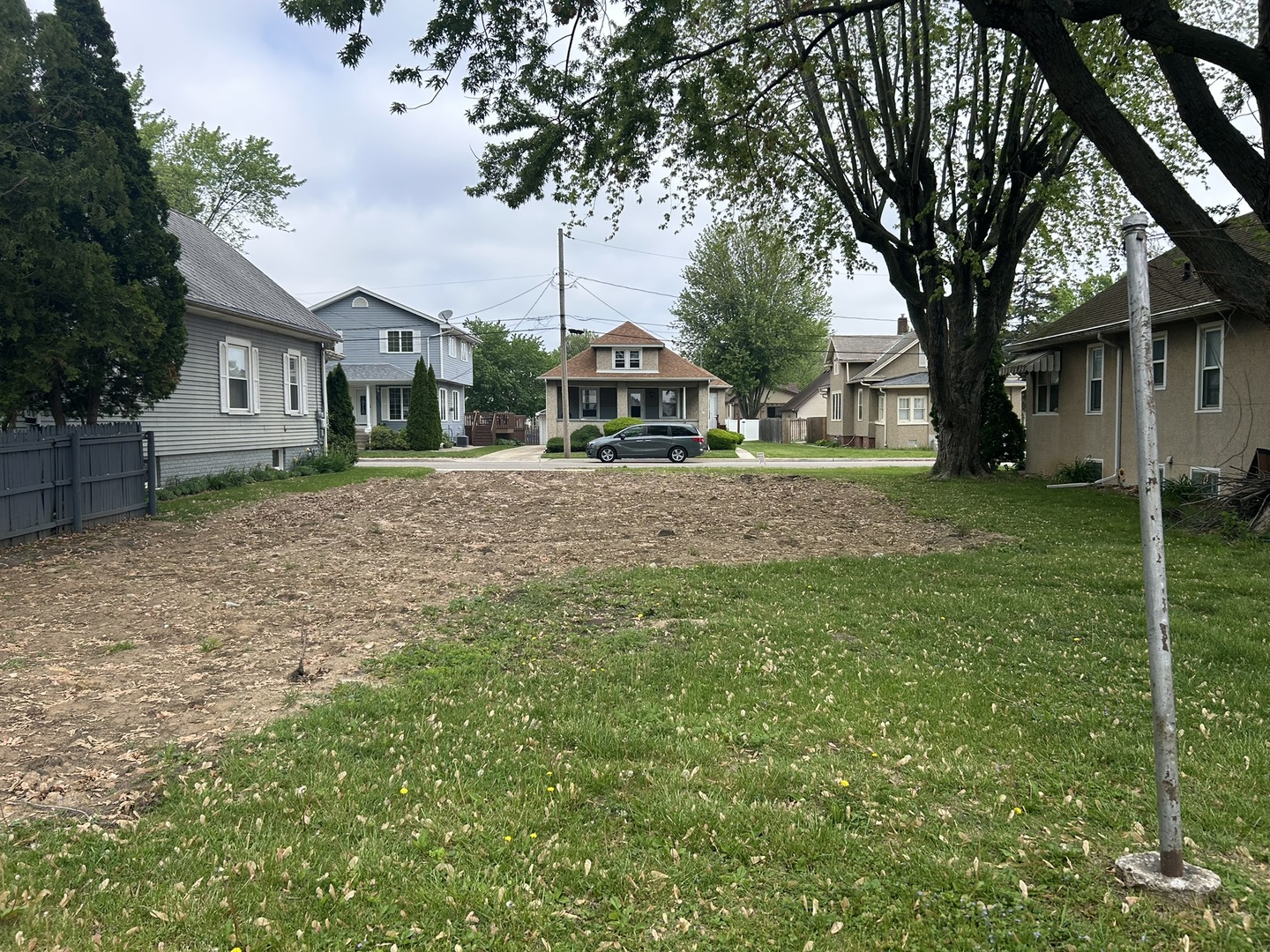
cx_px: 635
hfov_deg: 67.3
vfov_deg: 53.1
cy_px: 476
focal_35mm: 26
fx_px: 954
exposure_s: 1/1645
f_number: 1.5
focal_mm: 5.7
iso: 50
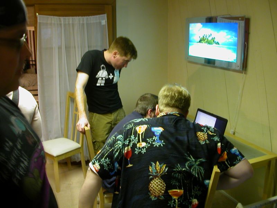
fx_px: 296
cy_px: 104
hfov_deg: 50.1
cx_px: 138
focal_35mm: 37
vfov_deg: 38.7
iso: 116
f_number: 2.7
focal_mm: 5.6
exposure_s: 1/3.4
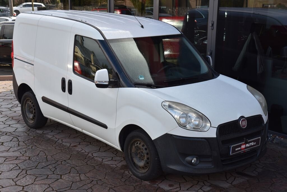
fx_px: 463
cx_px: 144
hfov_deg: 34.5
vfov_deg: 23.4
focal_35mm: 58
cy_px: 96
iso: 500
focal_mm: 58
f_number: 9
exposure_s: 1/320
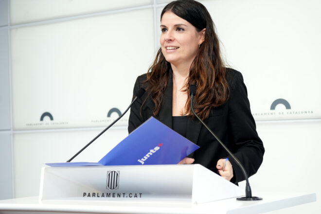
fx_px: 624
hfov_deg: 28.8
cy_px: 107
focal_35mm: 70
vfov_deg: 19.5
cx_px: 160
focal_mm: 70
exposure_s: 1/125
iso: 1600
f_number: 4
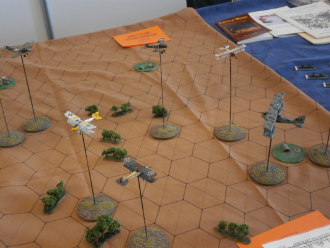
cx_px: 165
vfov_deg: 30.9
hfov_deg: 40.4
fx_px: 448
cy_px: 124
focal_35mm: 47
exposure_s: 1/20
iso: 200
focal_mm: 8.3
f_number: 3.4
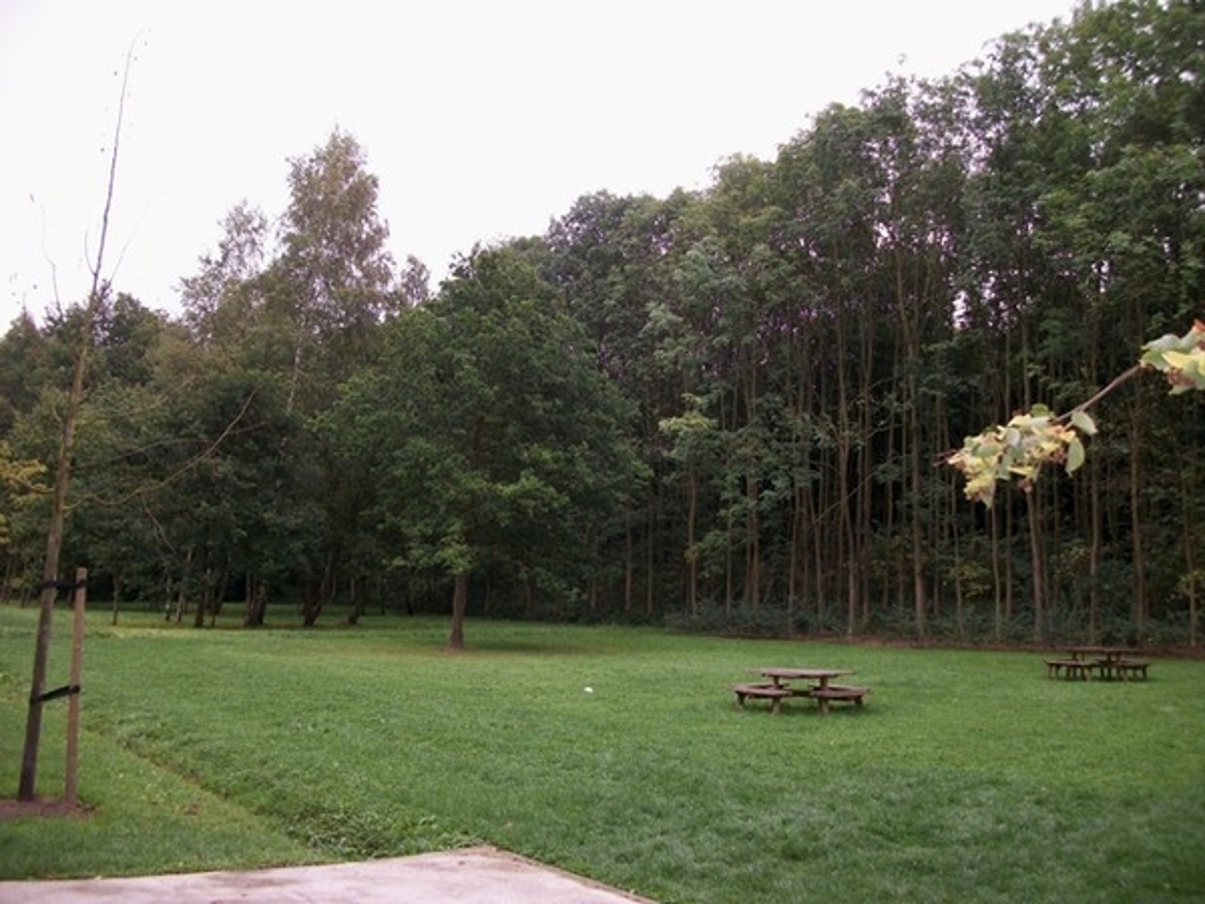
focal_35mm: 32
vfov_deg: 44.2
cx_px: 602
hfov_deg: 56.8
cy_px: 452
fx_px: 1114
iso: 80
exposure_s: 1/125
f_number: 2.9
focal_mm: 5.7
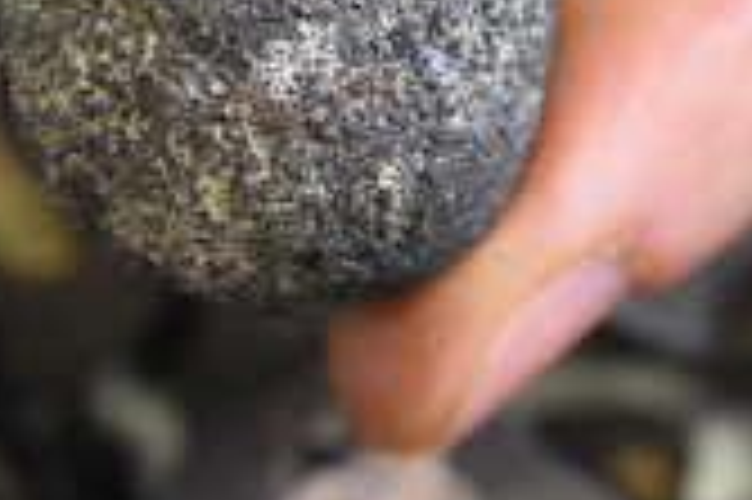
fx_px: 3005
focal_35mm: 144
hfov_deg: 14.2
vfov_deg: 9.5
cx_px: 221
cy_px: 38
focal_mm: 40
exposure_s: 1/30
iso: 1600
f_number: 5.6
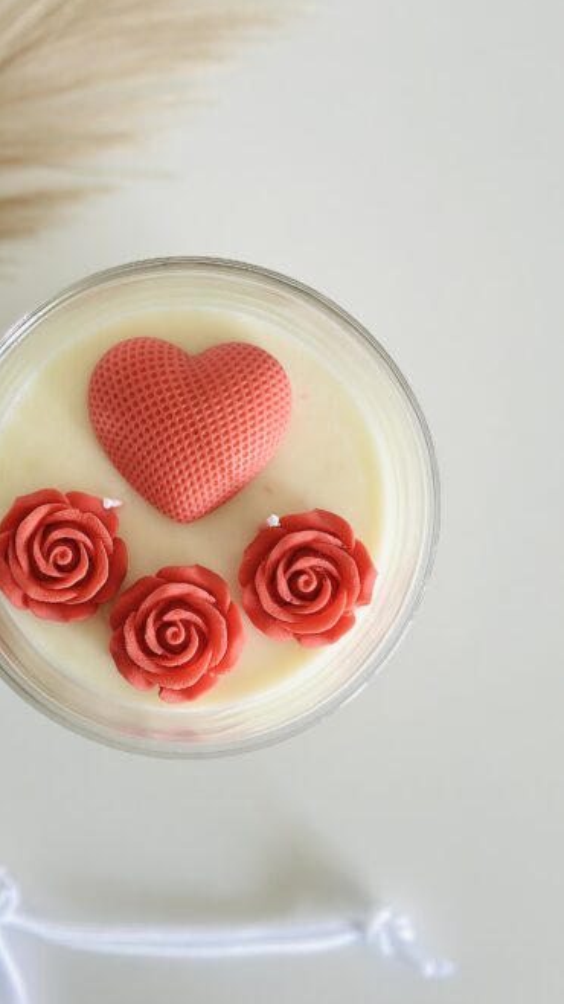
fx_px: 1409
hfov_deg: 22.5
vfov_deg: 39.2
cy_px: 503
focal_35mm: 53
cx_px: 184
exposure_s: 1/121
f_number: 1.78
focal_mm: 6.86
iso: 80
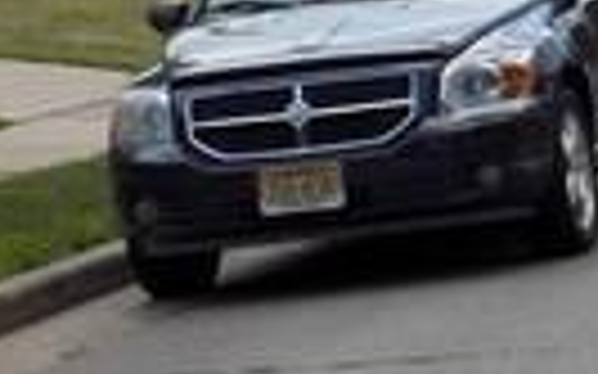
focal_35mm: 245
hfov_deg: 8.0
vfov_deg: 5.3
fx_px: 3991
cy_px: 59
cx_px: 1344
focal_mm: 5.3
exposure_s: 1/500
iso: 80
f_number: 3.3
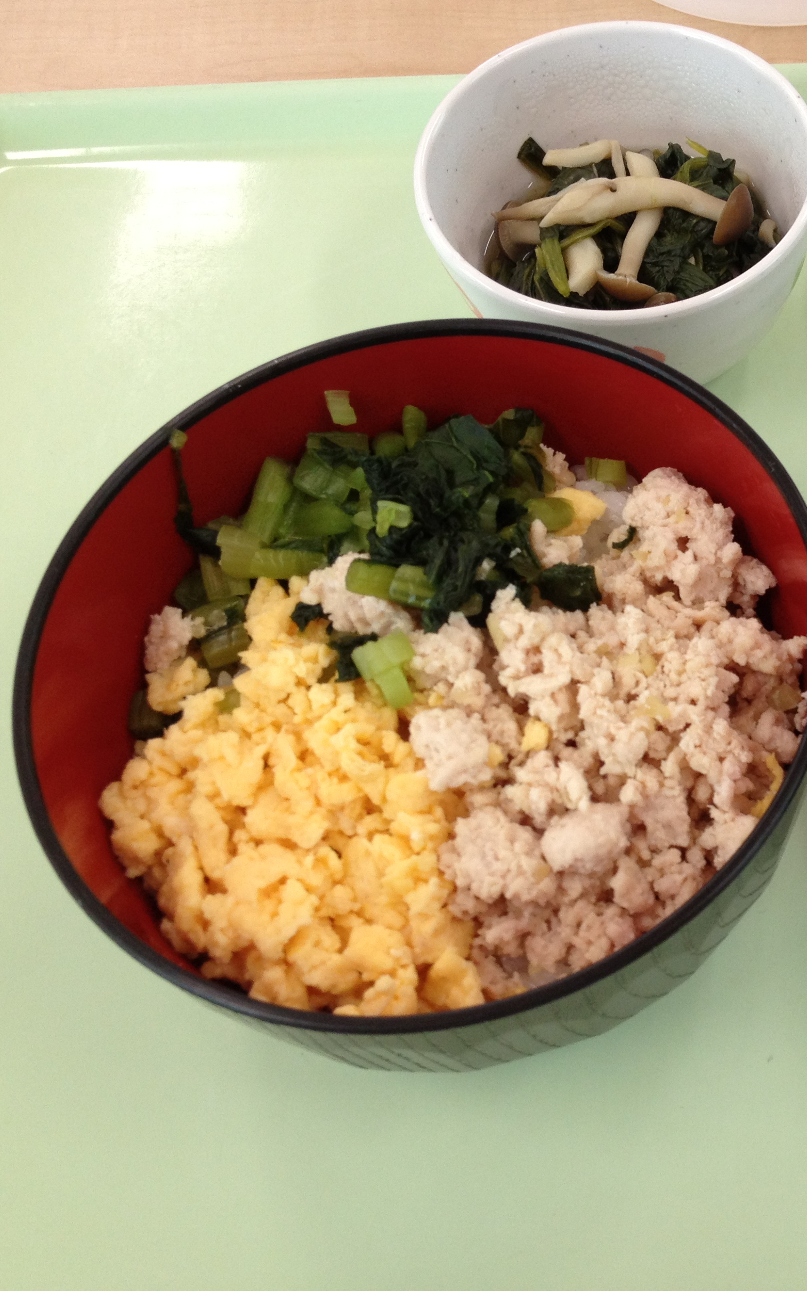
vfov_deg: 40.3
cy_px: 640
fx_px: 1759
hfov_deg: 24.6
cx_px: 818
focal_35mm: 50
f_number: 2.4
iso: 80
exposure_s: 1/60
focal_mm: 4.28
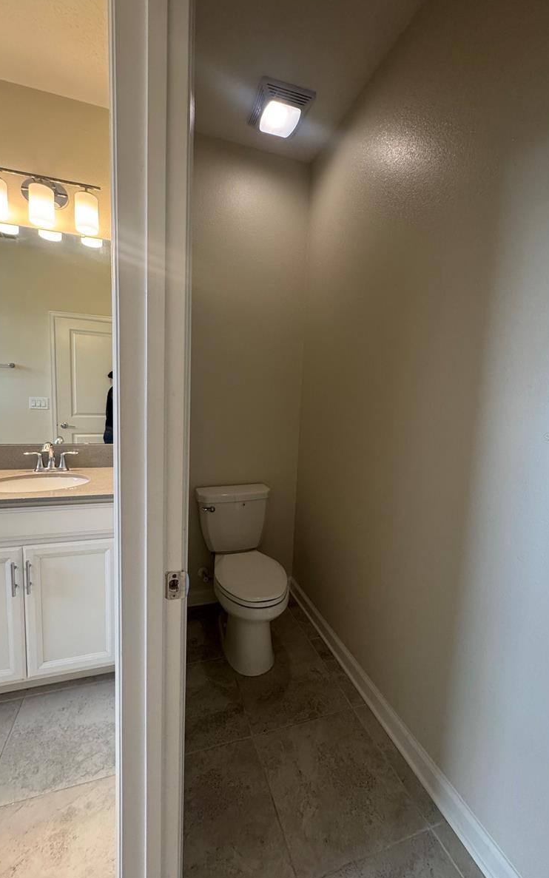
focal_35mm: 15
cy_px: 438
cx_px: 264
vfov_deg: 101.5
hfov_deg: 74.8
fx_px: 359
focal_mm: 2.22
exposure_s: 1/120
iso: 320
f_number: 2.2
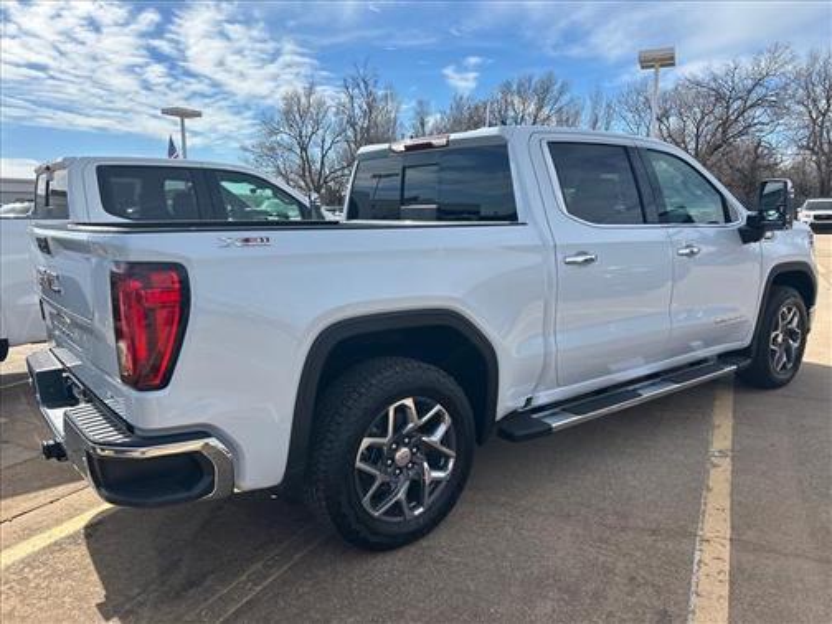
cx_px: 416
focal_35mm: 26
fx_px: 625
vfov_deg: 53.1
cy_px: 312
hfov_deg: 67.3
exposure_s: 1/3460
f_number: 1.5
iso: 50
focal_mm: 5.7
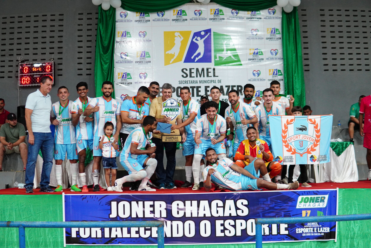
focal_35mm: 46
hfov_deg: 42.7
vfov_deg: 29.3
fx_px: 474
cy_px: 126
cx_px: 183
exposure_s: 1/160
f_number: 1.4
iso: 1600
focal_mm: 30
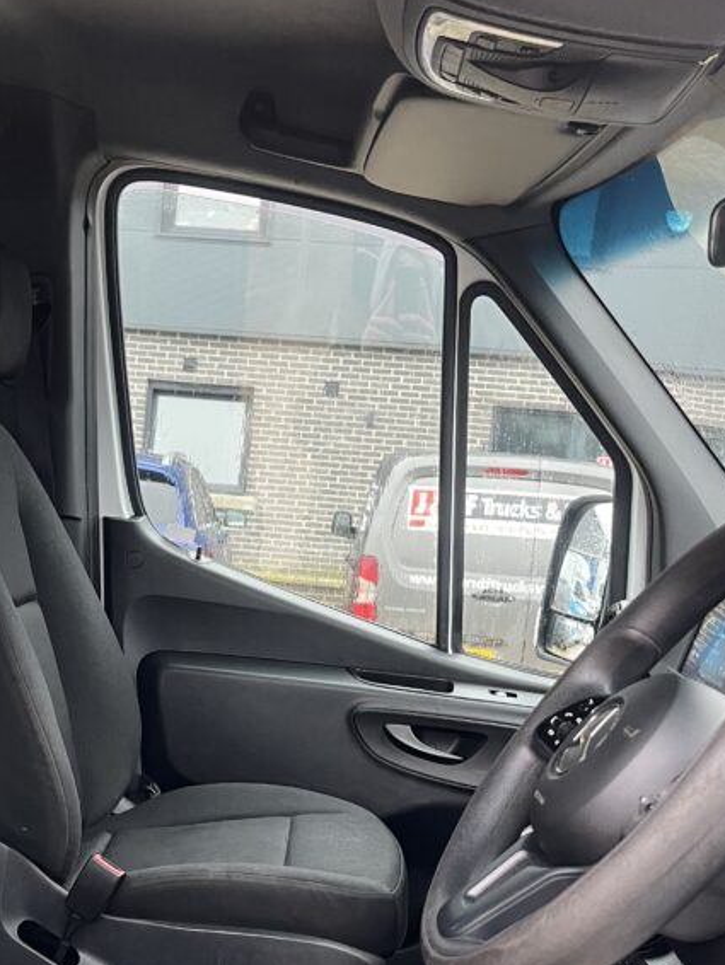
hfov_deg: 30.6
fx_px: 1312
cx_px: 215
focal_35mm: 47
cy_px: 660
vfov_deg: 39.8
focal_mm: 5.1
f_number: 1.6
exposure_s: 1/60
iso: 200
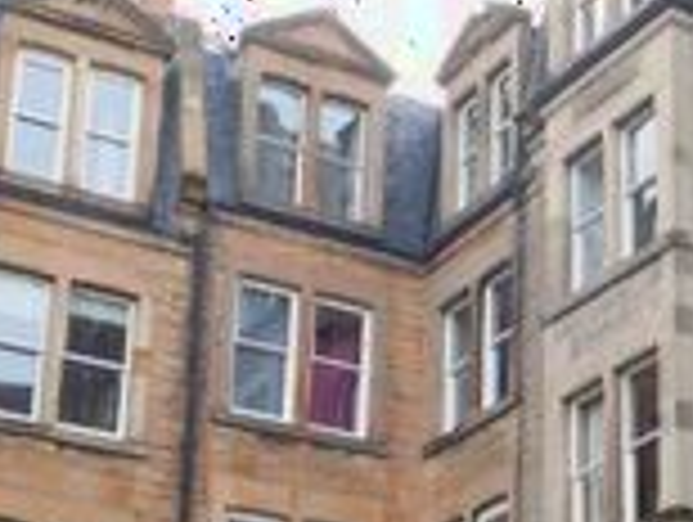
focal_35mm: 100
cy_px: 448
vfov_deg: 14.7
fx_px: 2005
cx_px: 664
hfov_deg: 19.2
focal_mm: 11
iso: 200
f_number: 4.5
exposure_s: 1/160
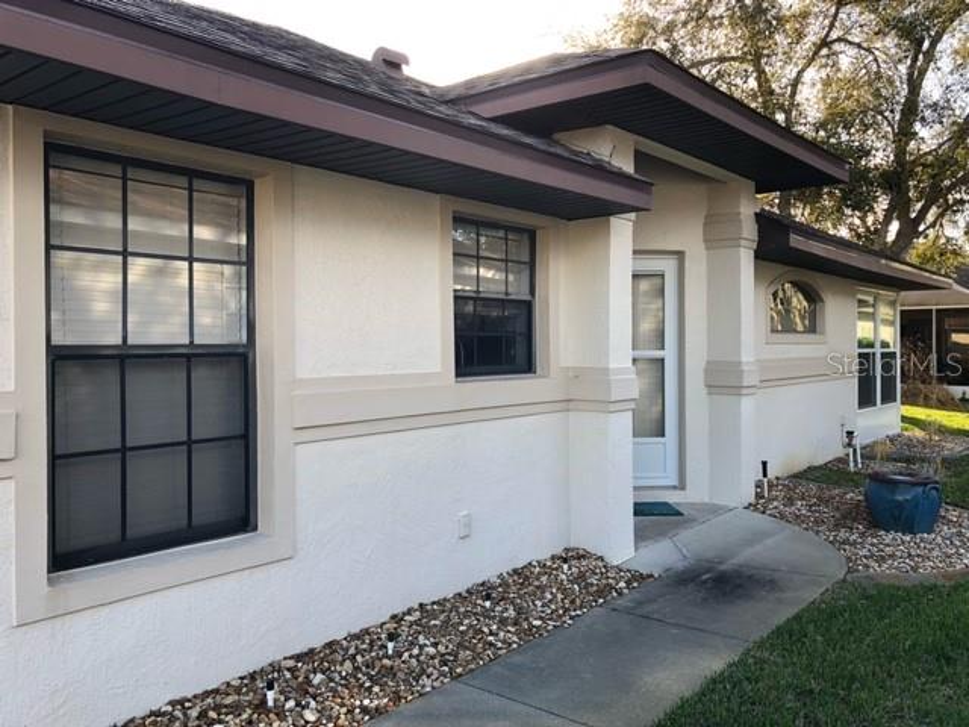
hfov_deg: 63.4
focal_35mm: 28
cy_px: 364
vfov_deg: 49.7
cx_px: 484
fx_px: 784
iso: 20
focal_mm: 3.99
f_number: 1.8
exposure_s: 1/226
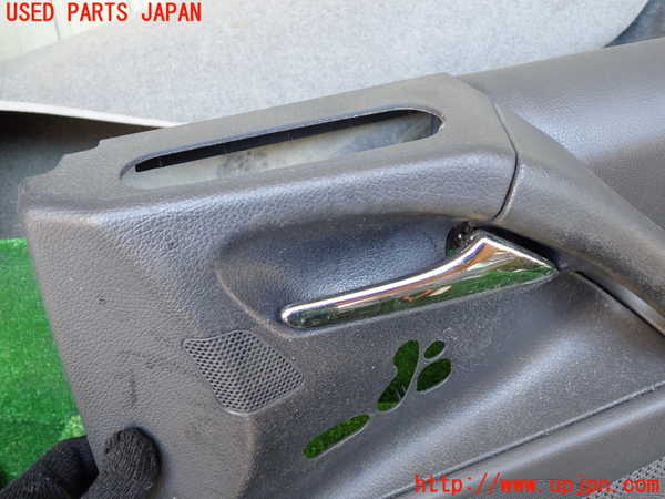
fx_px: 576
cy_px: 250
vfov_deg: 46.8
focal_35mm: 30
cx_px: 332
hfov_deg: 60.0
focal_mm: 5.4
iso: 200
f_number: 2.3
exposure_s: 1/50
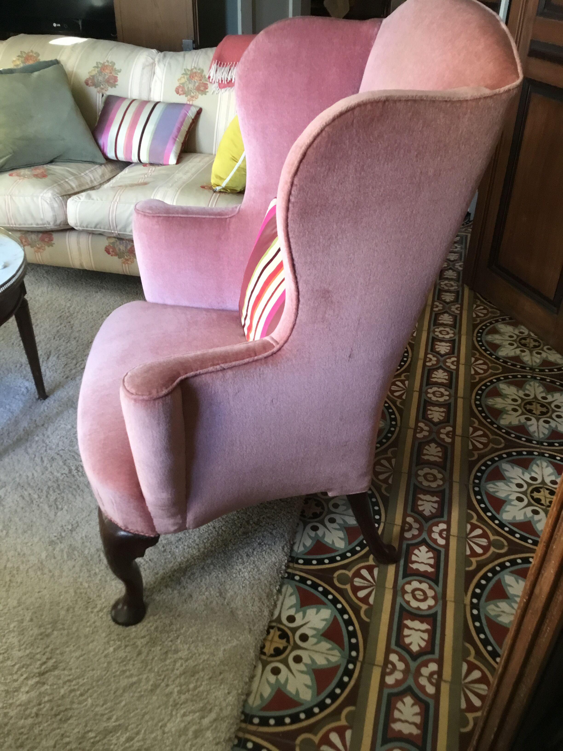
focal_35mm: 31
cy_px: 376
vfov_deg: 58.4
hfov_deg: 45.4
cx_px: 282
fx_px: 672
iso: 160
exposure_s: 1/33
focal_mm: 3.3
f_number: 2.4
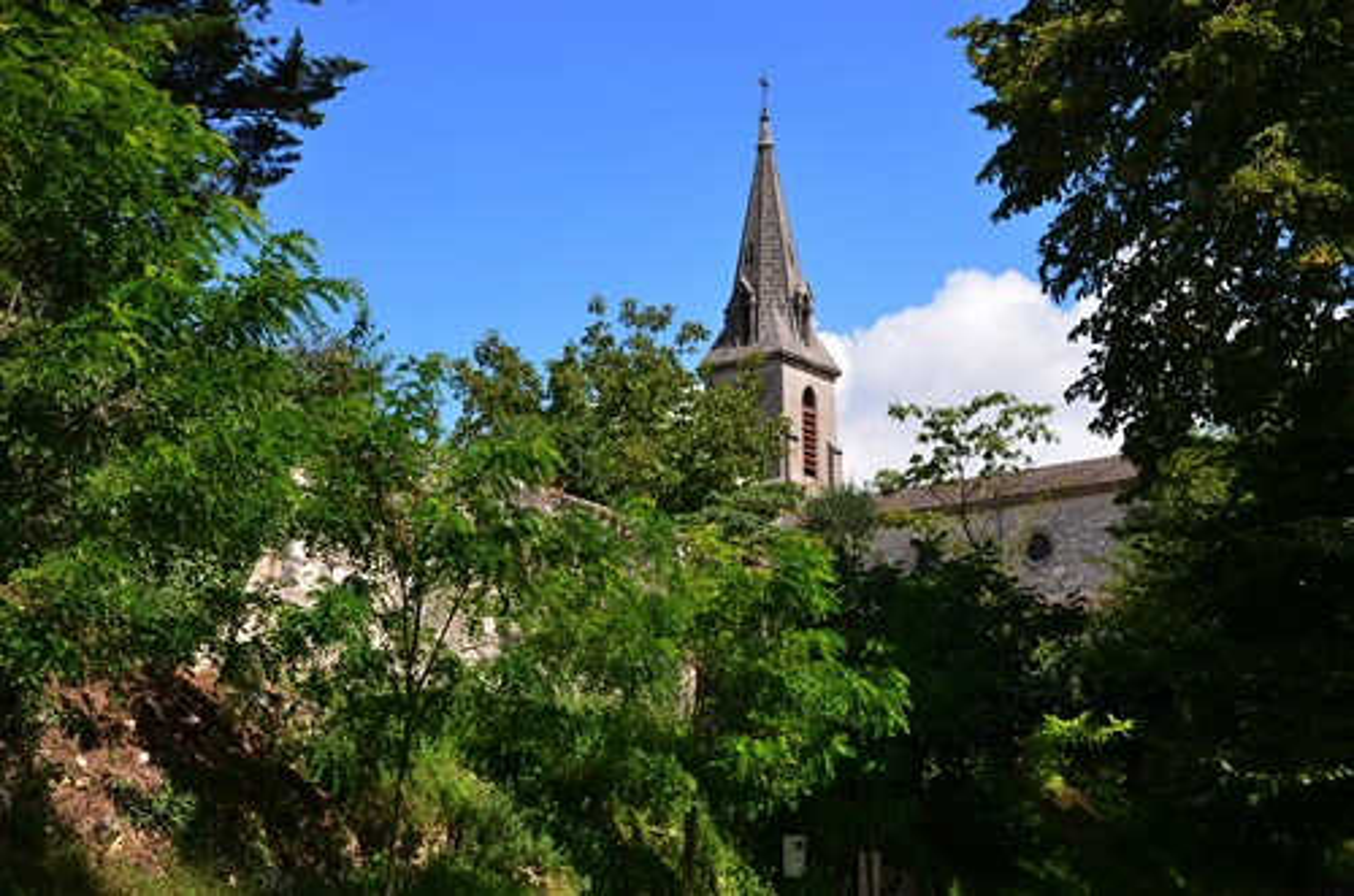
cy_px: 448
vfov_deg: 28.8
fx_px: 1745
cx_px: 677
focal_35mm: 46
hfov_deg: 42.4
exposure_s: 1/125
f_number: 11
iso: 140
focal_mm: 31
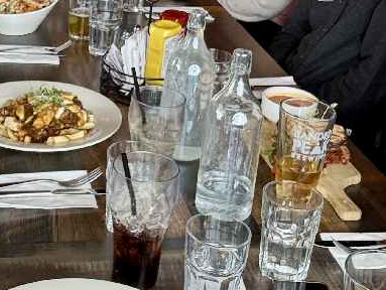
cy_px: 58
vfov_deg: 26.6
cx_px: 172
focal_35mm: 54
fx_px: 603
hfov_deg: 35.5
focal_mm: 2.69
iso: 80
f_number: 1.9
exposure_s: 1/113
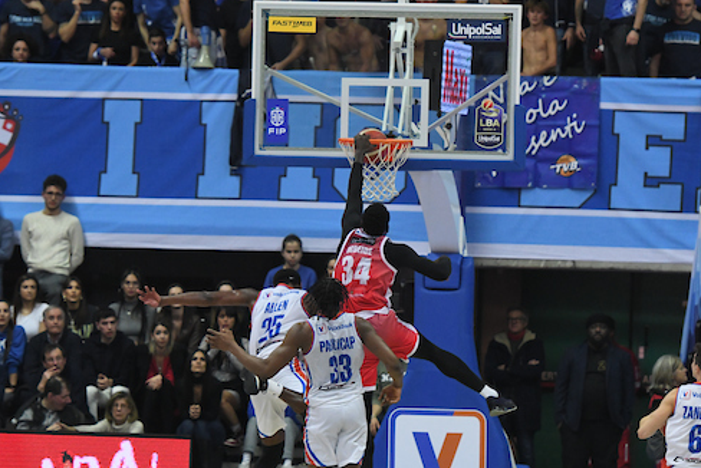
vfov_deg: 5.3
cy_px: 267
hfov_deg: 8.0
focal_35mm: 258
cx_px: 382
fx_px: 5027
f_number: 3.2
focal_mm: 140
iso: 4000
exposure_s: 1/1000
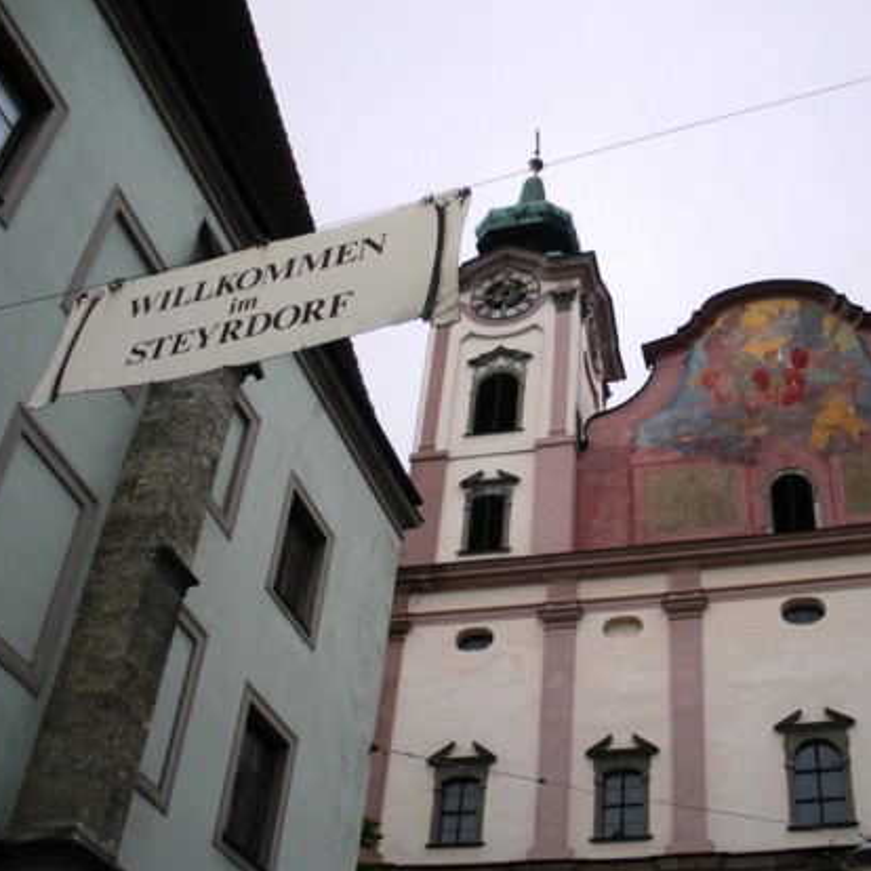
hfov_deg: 38.8
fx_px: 1224
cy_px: 440
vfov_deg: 39.2
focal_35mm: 43
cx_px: 560
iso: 64
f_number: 3.5
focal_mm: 6.3
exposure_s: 1/104
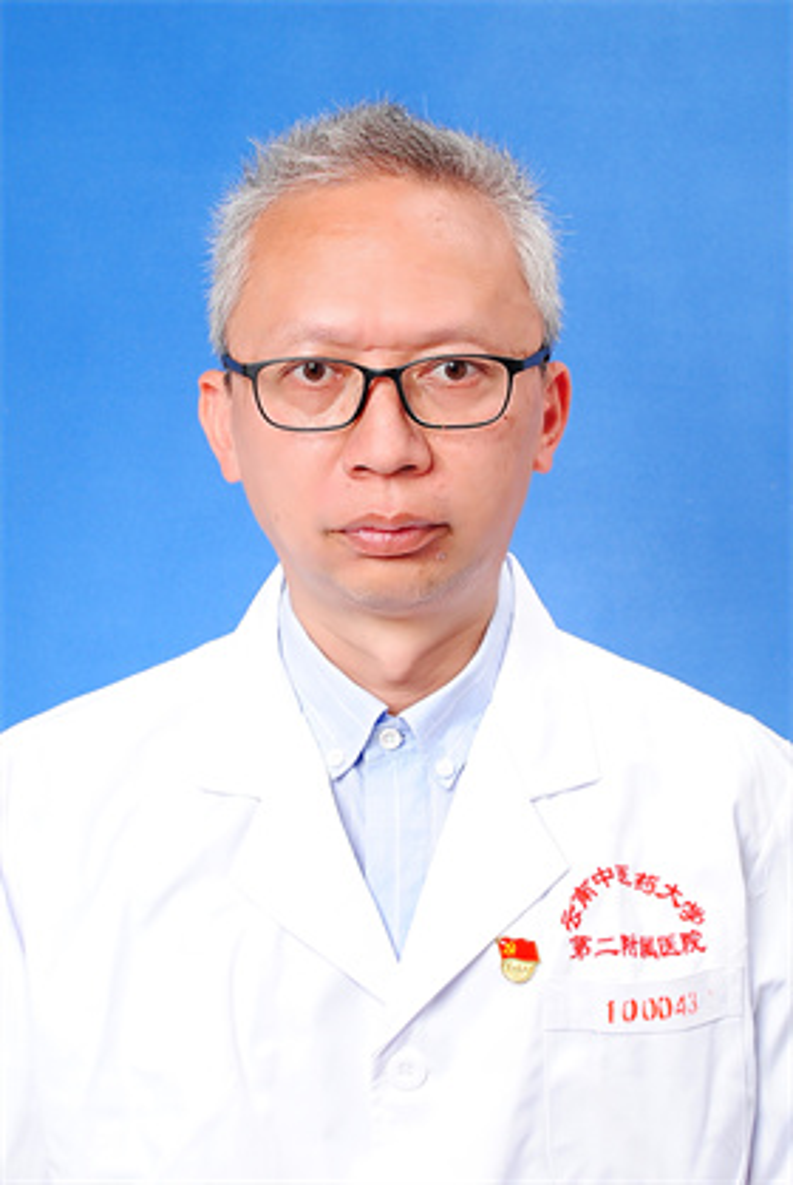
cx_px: 396
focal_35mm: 48
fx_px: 1581
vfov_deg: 41.1
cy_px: 592
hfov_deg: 28.2
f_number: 6.3
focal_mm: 32
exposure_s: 1/125
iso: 200
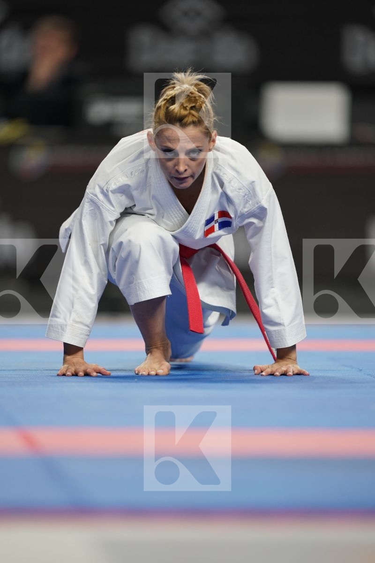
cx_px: 188
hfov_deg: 3.4
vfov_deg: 5.2
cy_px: 282
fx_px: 6250
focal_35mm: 400
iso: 800
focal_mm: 400
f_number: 2.8
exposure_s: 1/500
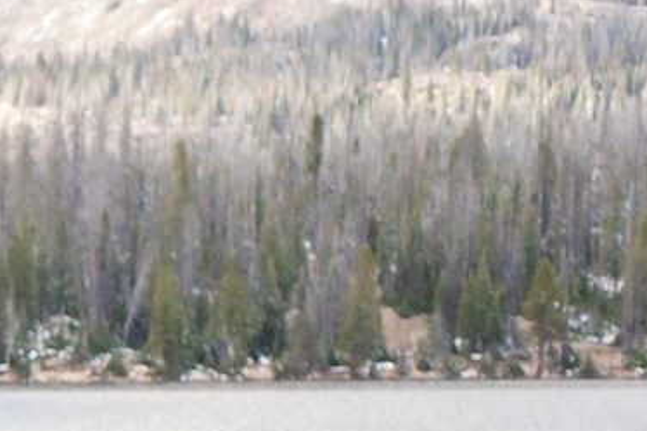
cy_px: 879
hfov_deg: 6.5
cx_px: -1171
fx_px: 5281
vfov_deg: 4.6
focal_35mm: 294
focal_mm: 50
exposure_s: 1/400
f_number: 5
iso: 400
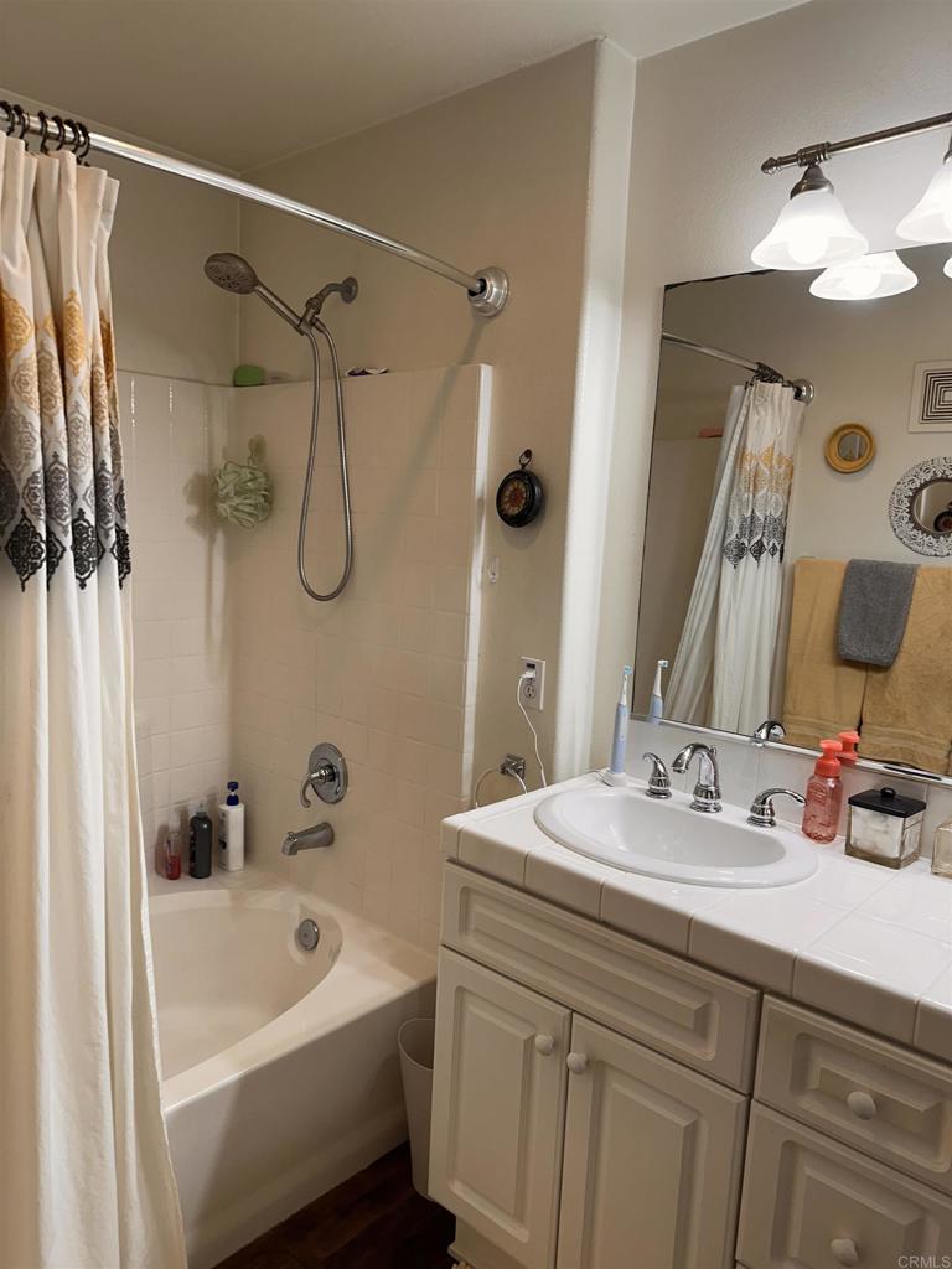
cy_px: 634
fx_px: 880
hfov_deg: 56.8
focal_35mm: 24
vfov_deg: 71.6
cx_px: 476
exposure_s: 1/120
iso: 80
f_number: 1.78
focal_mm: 6.86
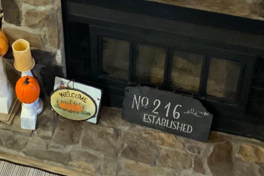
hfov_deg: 20.2
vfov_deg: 13.6
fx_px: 726
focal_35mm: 99
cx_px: 29
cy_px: -8
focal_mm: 3
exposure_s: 1/30
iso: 250
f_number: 1.8
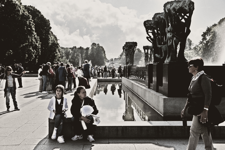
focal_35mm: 48
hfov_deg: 41.2
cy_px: 75
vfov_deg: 28.0
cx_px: 112
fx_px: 300
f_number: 5.6
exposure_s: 1/4000
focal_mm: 32
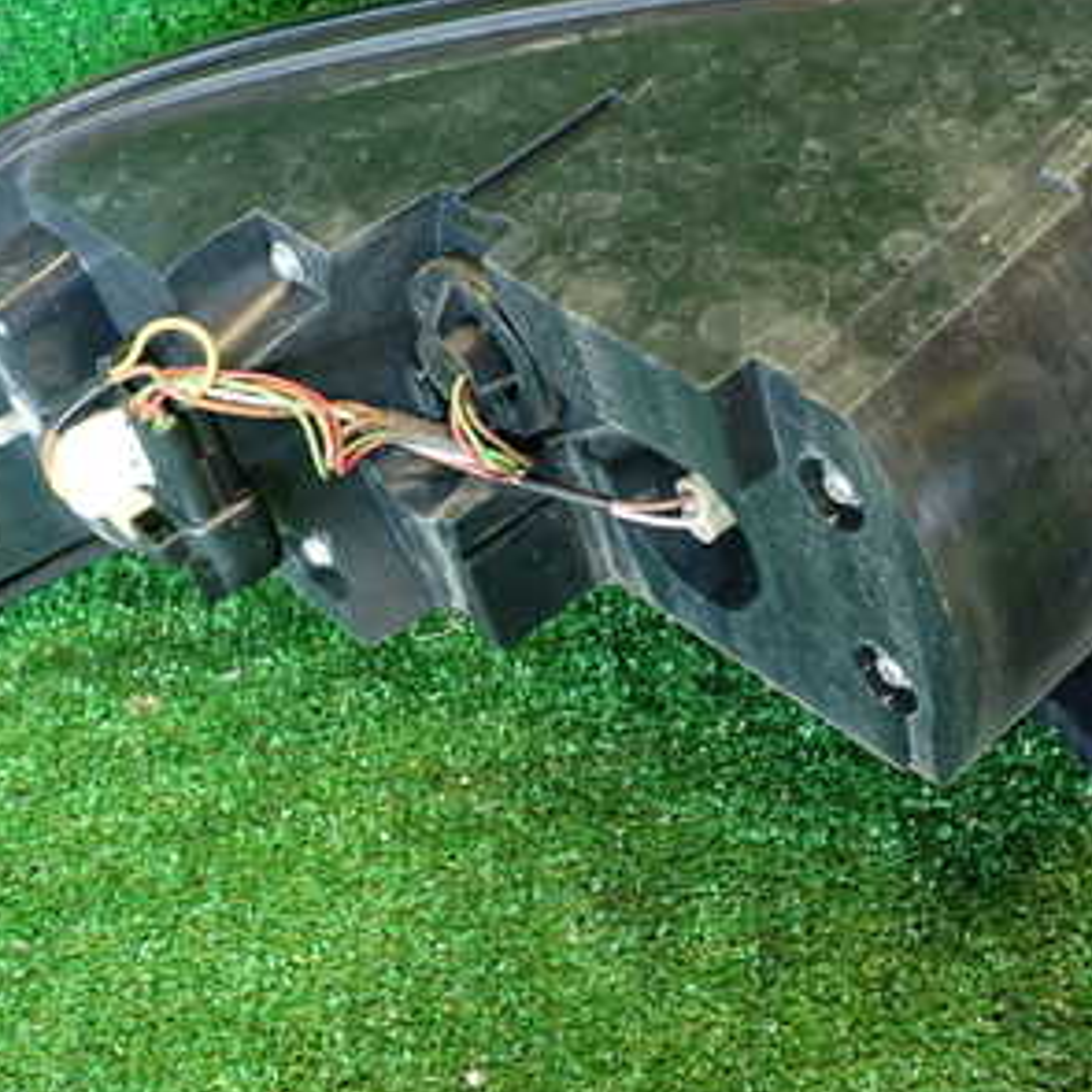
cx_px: 607
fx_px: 1927
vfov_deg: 31.5
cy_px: 403
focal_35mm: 54
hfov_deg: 31.6
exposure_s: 1/30
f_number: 2.3
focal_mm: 5.4
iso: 320
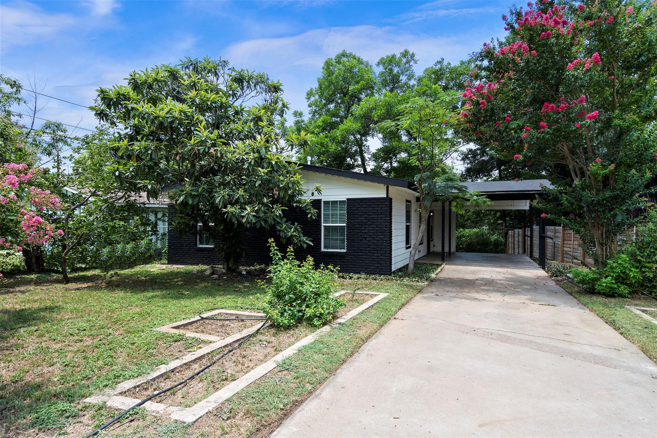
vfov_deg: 64.5
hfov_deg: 86.9
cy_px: 219
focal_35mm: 19
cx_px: 328
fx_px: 347
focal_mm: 19
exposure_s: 1/125
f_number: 9
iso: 100
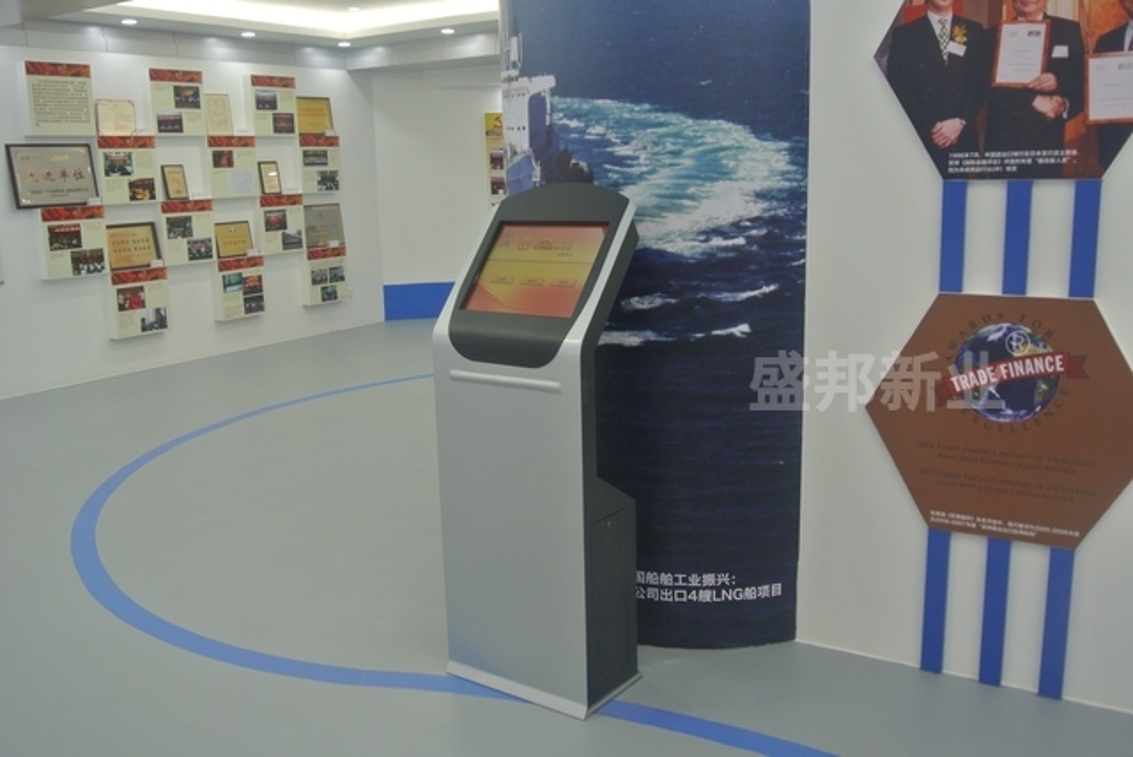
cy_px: 378
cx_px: 566
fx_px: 1071
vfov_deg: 39.0
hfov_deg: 55.8
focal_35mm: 34
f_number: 3.8
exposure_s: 1/60
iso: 220
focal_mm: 12.7
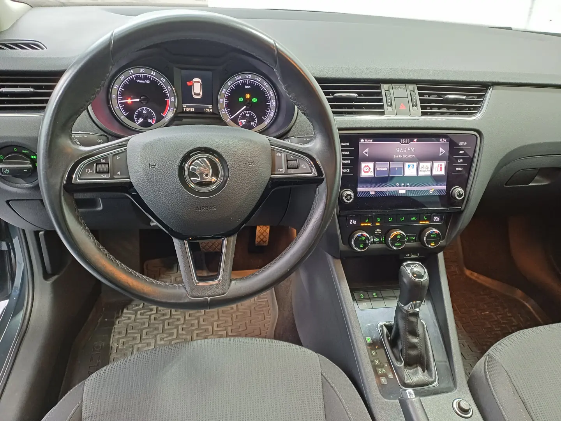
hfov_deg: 69.4
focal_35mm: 25
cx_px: 280
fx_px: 405
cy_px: 210
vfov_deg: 54.9
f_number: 1.8
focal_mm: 4.65
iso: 800
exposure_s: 1/20
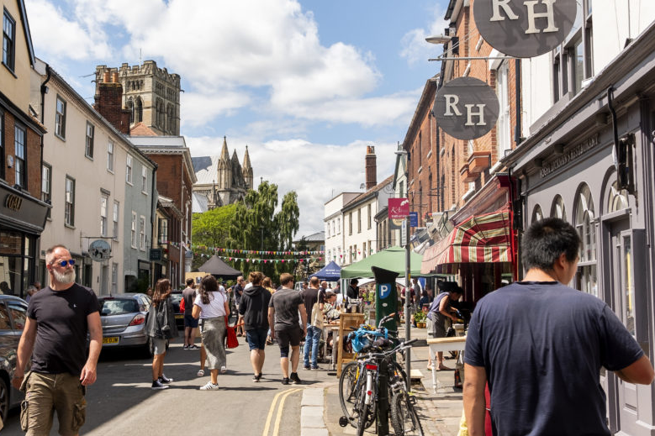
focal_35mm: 46
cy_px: 206
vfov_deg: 29.2
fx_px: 837
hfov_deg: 42.7
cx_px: 286
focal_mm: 23
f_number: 5.6
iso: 200
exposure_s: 1/550
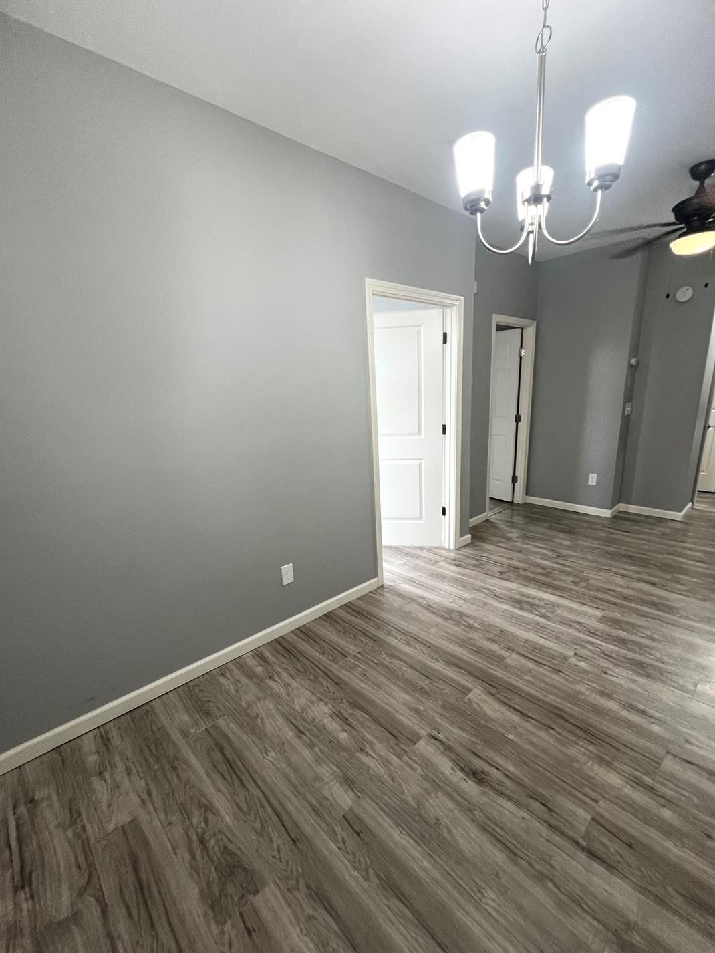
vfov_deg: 101.9
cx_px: 374
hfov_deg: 85.6
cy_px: 503
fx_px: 385
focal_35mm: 14
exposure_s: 1/60
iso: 125
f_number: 1.8
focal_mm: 1.57
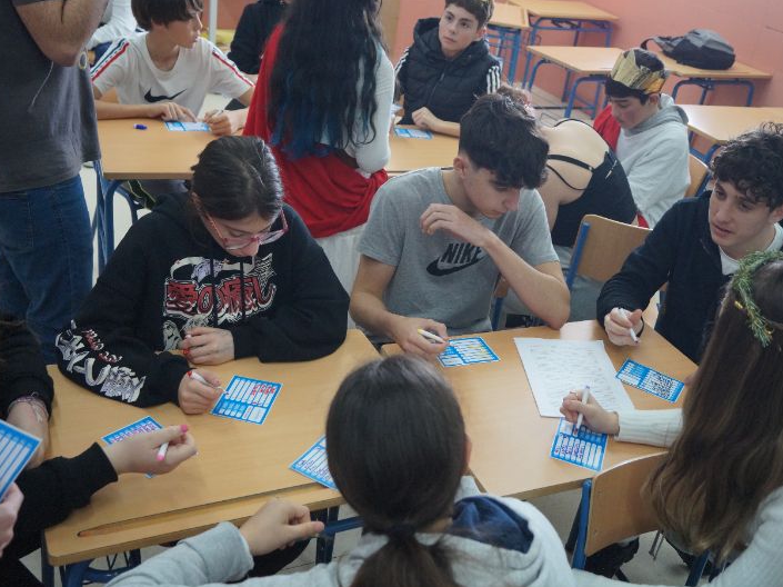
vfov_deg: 39.6
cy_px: 294
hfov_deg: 51.3
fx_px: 814
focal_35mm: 36
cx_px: 418
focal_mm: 22
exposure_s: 1/160
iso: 1600
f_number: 4
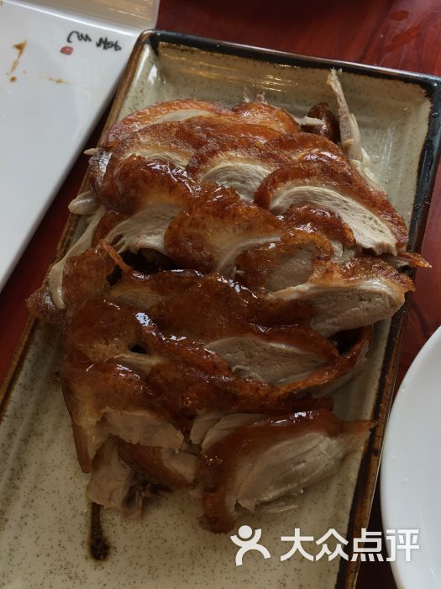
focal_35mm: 29
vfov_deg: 61.7
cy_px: 294
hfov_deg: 48.2
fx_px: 493
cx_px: 220
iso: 25
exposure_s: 1/33
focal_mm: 4.15
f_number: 2.2
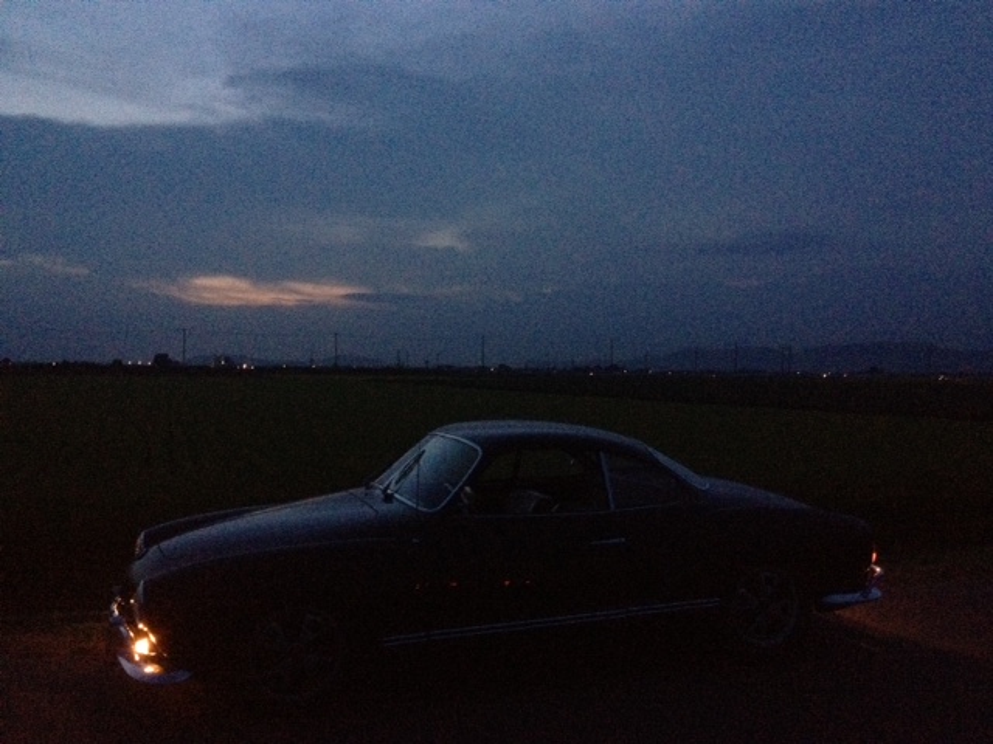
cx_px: 496
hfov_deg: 52.6
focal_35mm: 35
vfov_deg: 40.7
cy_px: 372
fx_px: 1004
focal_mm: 4.28
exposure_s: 1/15
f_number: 2.4
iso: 800
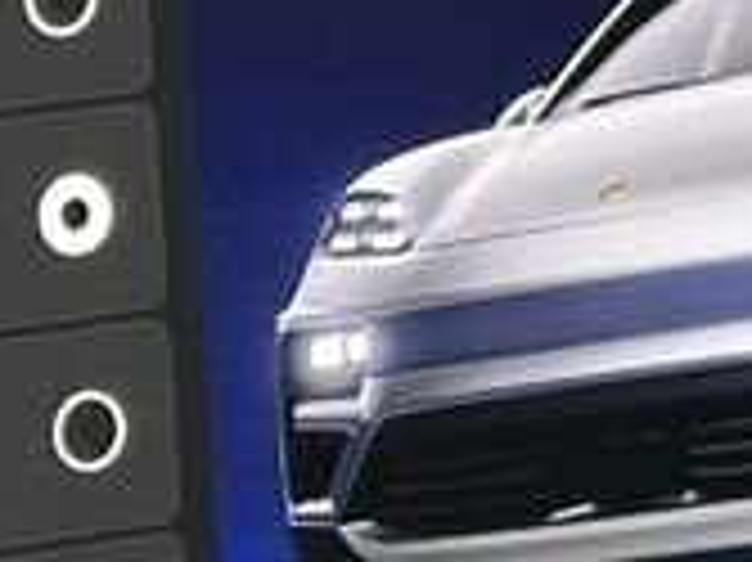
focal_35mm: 295
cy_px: 454
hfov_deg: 6.7
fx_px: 6404
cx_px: -86
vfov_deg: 5.0
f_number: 1.78
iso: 160
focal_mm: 6.86
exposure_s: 1/50
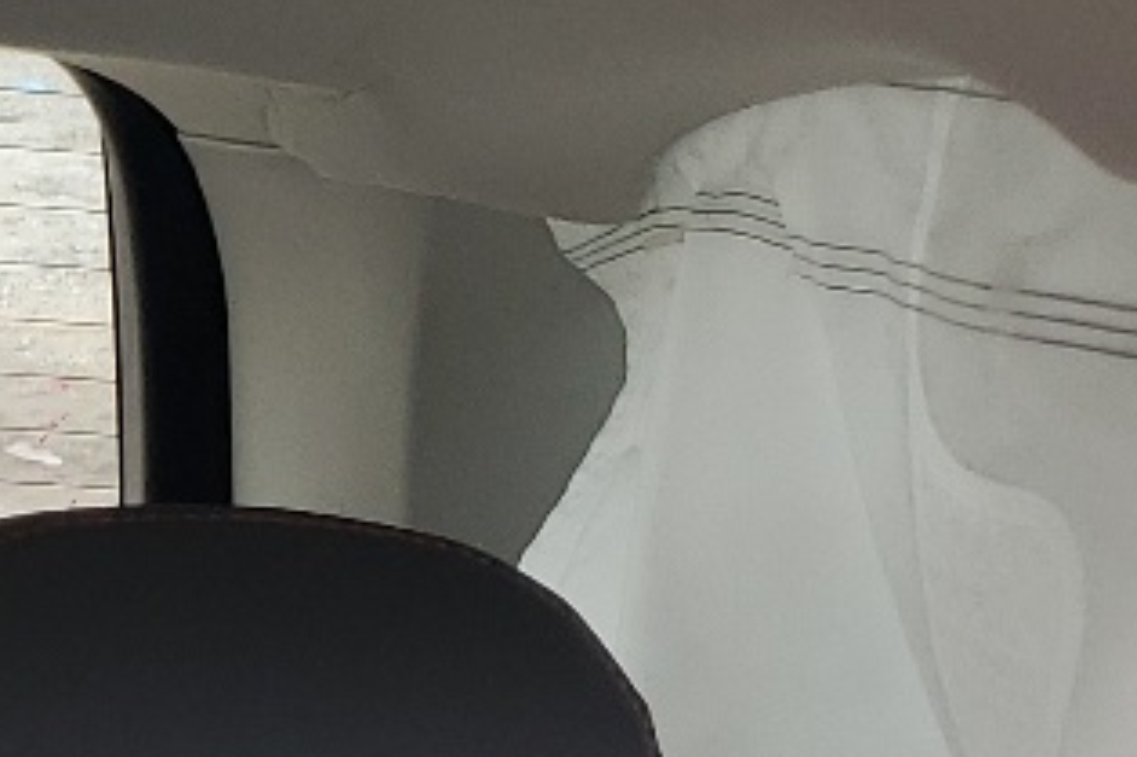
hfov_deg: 12.6
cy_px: 1594
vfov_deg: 9.2
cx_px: -1300
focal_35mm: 138
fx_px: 4356
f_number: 1.5
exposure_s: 1/156
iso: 50
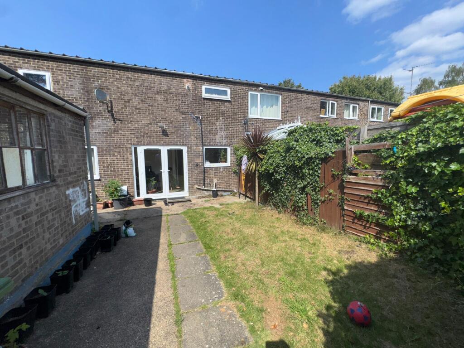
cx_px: 232
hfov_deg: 102.1
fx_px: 188
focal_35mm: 14
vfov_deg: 85.7
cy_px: 174
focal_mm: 2.22
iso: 32
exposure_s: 1/2146
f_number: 2.2
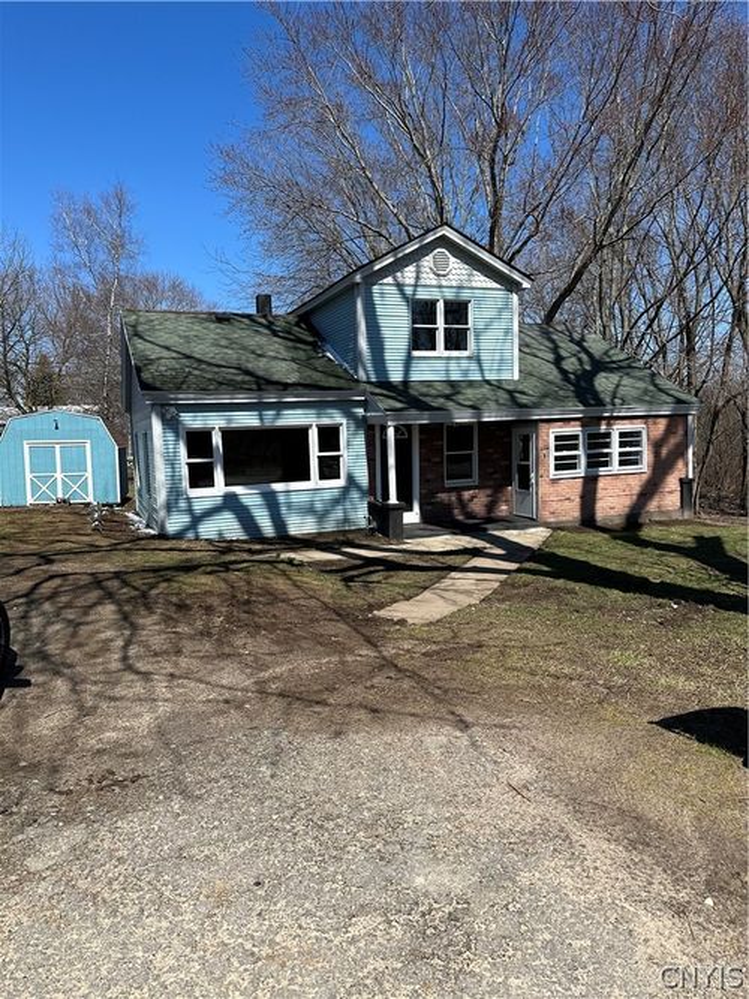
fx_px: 693
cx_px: 374
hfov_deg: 56.8
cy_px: 500
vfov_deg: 71.6
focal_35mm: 24
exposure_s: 1/4348
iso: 80
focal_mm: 6.86
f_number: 1.78
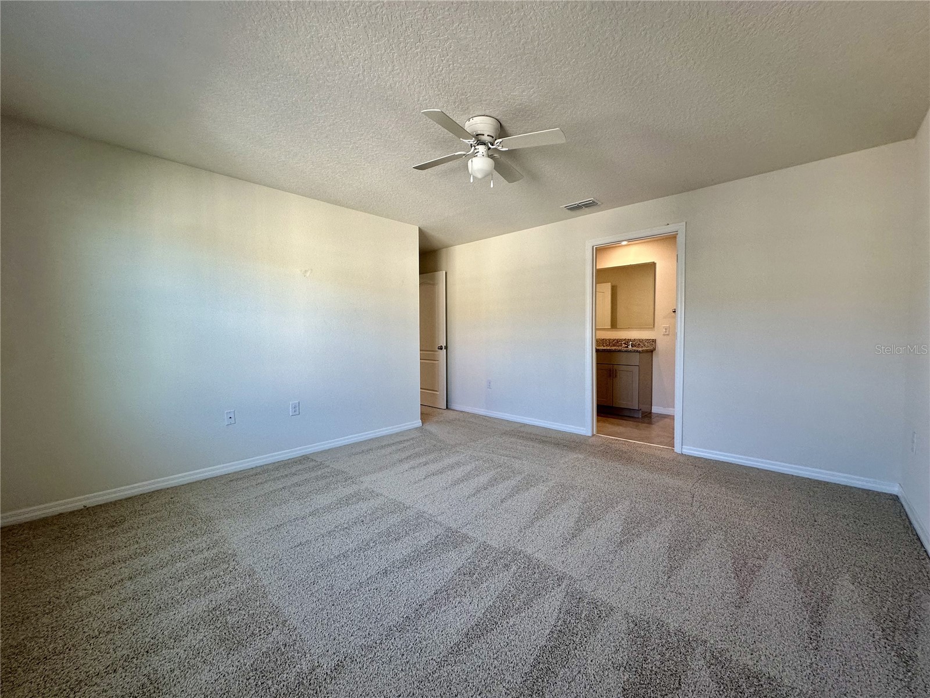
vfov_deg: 85.7
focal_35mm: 14
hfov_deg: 102.1
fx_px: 376
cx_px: 465
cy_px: 349
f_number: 2.2
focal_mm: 2.22
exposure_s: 1/120
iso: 125
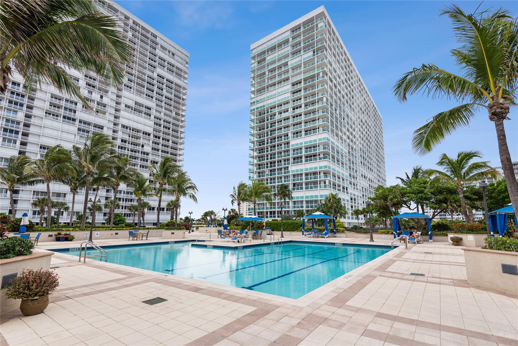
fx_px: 230
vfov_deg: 73.8
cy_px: 173
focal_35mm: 16
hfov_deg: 96.7
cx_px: 259
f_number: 8
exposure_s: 1/640
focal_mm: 16
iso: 250
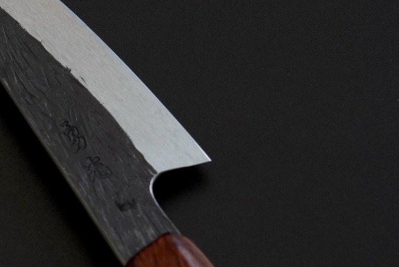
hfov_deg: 11.3
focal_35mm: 179
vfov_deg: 7.7
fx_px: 1986
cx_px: -61
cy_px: -1
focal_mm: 50
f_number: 7.1
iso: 1000
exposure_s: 1/160
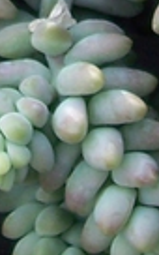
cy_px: -368
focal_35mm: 303
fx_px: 2101
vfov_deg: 6.6
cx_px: -61
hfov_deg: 4.3
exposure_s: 1/125
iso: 64
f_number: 3.9
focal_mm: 6.3
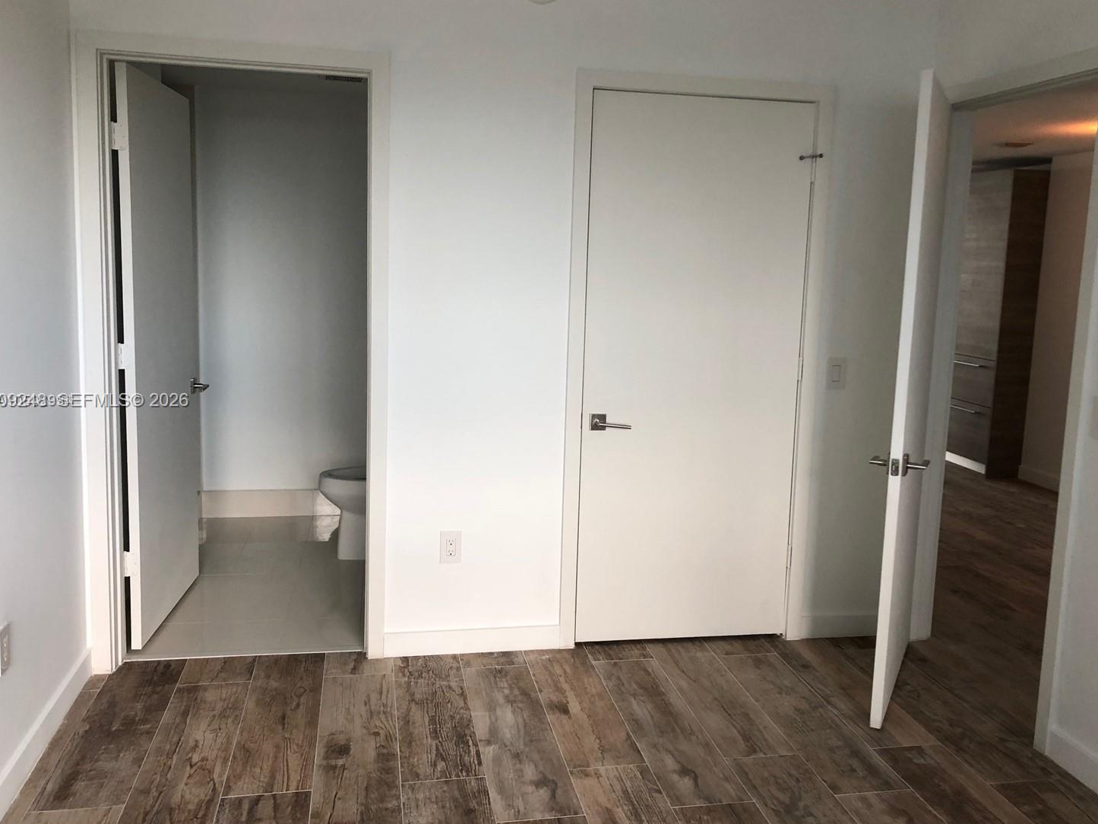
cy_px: 401
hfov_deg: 58.3
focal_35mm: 31
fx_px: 983
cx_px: 560
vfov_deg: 45.4
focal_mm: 4
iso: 25
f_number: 1.8
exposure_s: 1/40
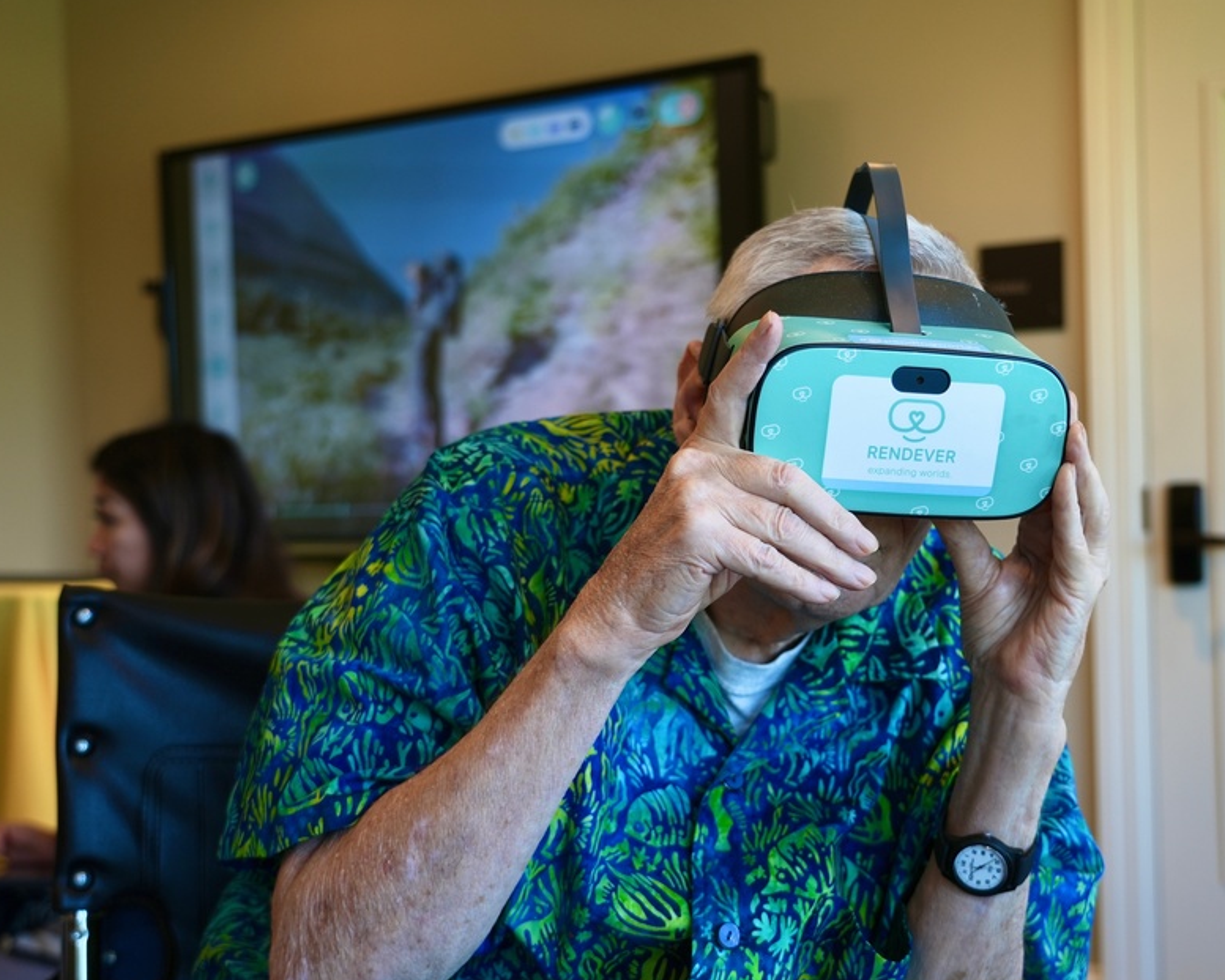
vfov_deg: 32.1
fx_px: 1704
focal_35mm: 47
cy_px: 502
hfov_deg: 39.4
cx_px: 736
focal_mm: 38
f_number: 4
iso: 200
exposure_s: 1/125
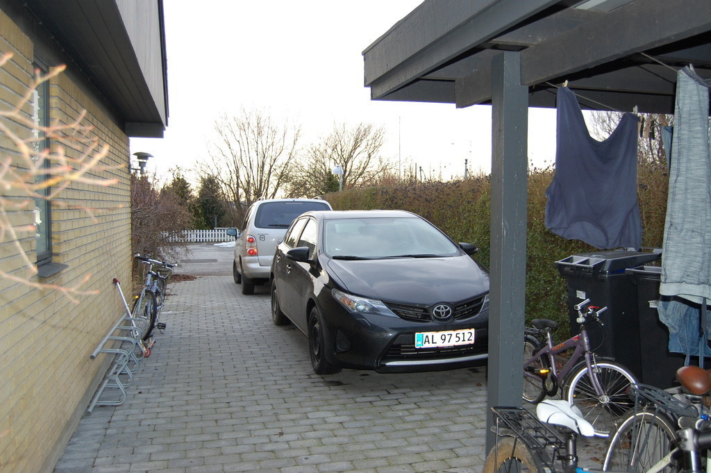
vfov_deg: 39.9
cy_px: 236
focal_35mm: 33
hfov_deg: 57.3
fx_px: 651
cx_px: 356
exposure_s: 1/125
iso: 400
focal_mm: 22
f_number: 3.8
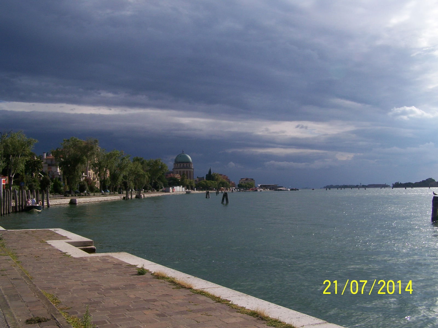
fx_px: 481
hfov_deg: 49.0
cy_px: 164
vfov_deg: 37.7
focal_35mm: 38
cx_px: 219
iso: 80
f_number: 5.6
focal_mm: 6.3
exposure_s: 1/1000
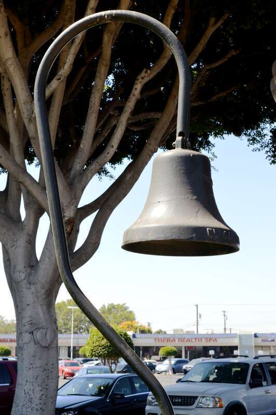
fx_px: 760
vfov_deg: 30.5
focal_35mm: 66
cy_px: 208
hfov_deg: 20.6
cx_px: 138
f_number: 9
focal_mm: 44
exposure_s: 1/125
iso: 400
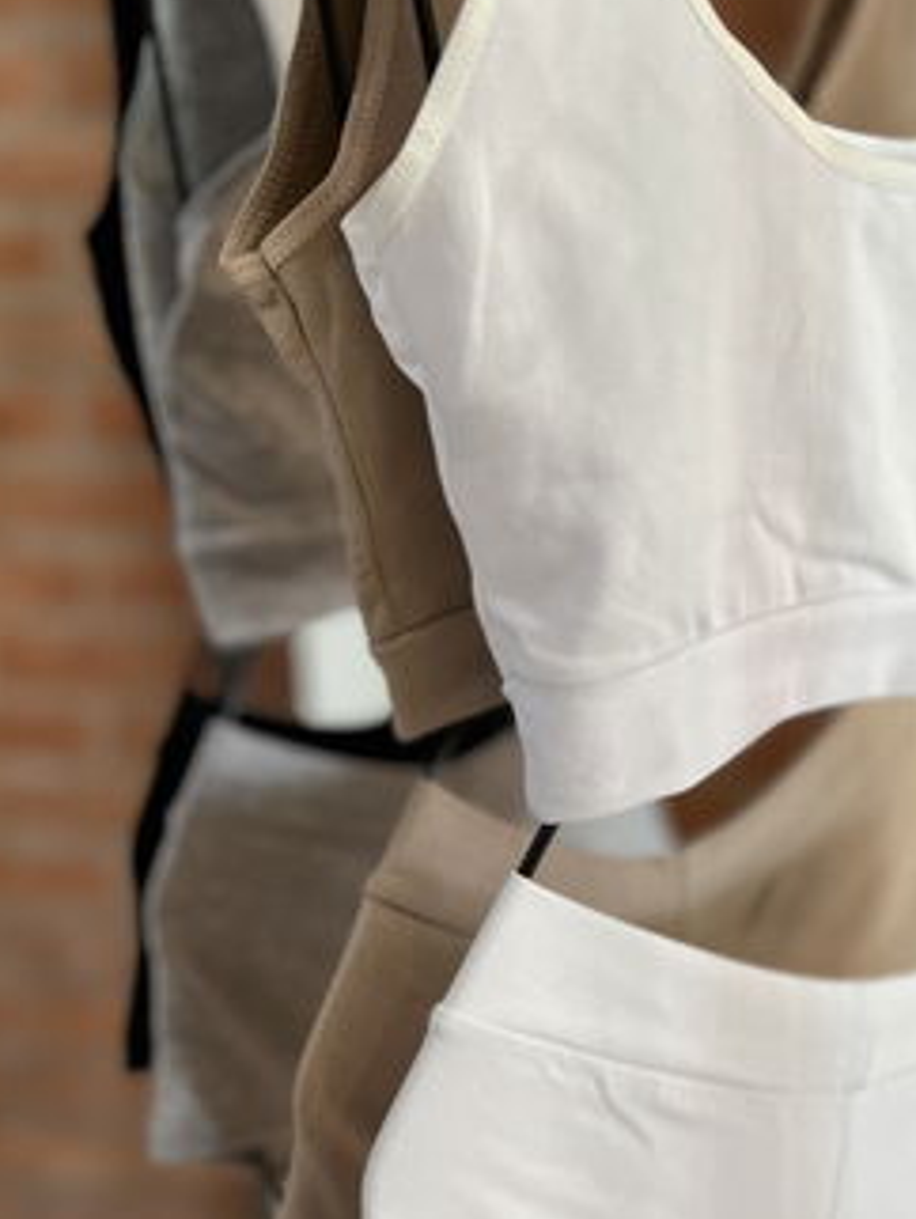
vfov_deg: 43.8
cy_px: 555
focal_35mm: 43
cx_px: 534
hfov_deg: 33.6
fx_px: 1515
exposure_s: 1/100
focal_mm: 5.1
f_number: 1.6
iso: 125
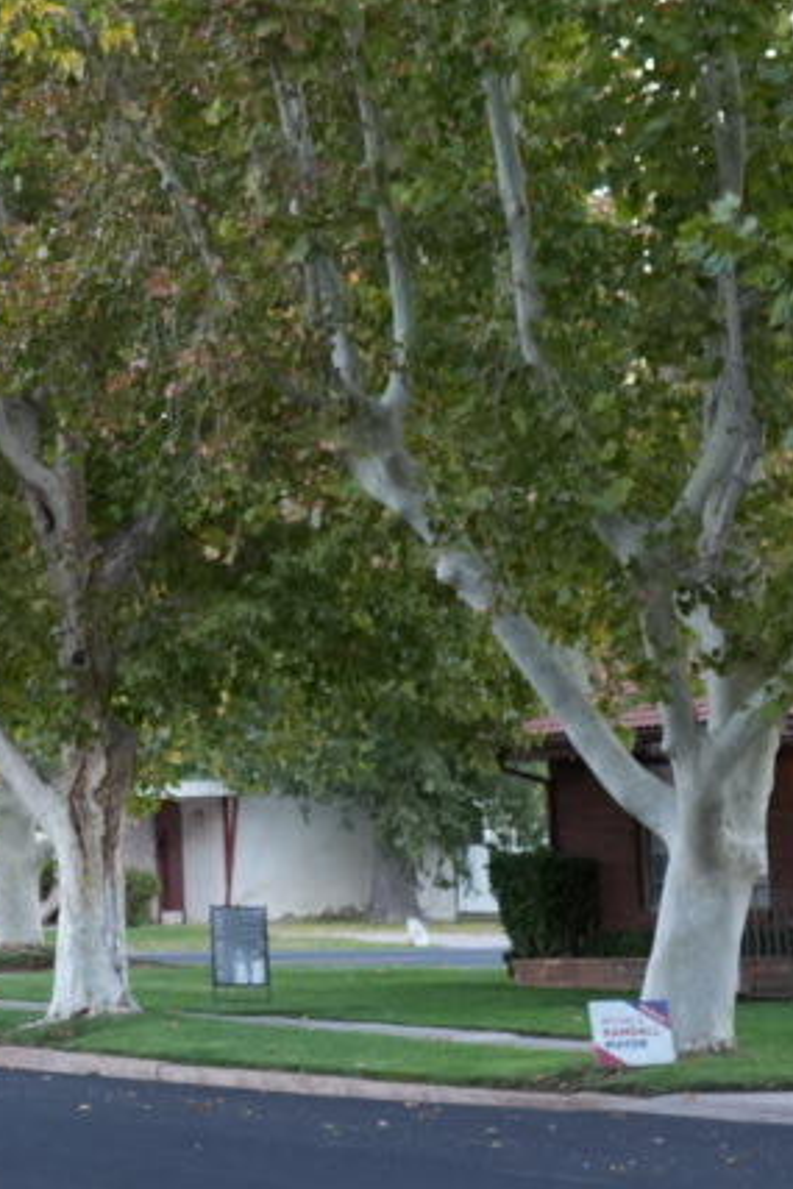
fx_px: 4754
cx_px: -509
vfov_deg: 14.2
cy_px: 245
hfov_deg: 9.2
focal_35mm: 144
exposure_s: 1/160
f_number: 4
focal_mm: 38
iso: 2000
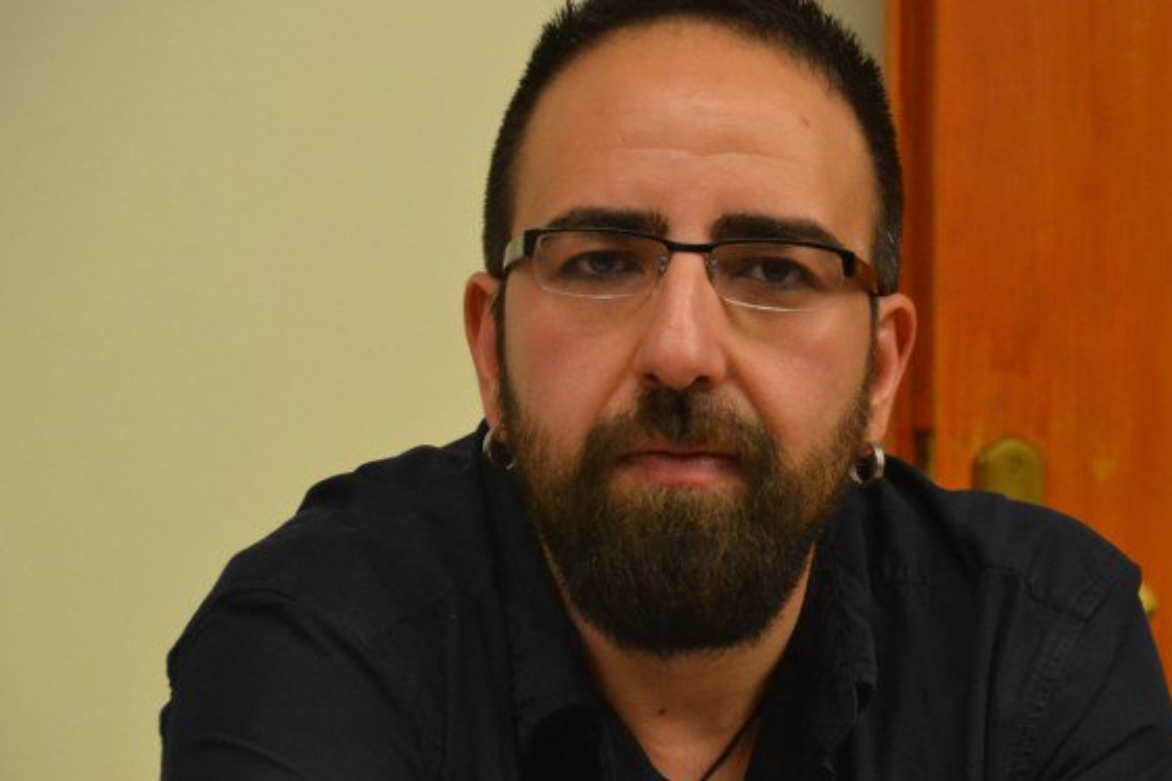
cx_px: 769
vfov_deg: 6.3
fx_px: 7097
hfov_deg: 9.4
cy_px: 481
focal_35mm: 218
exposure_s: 1/60
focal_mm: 102
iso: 2200
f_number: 5.6
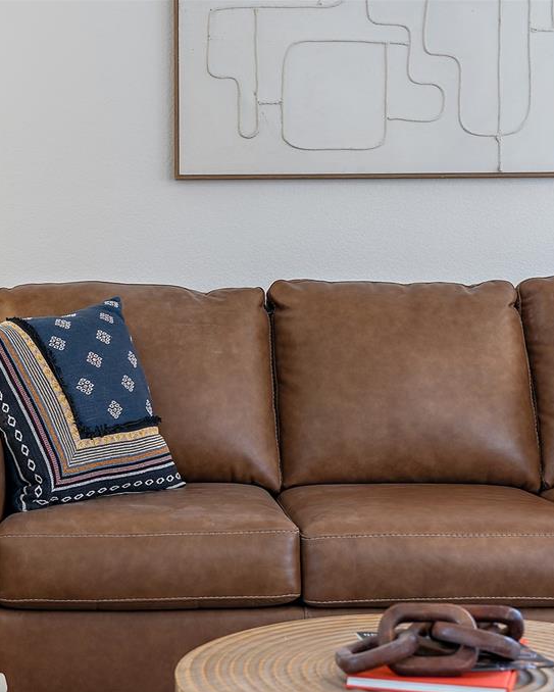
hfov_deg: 22.2
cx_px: 112
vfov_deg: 27.9
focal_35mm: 68
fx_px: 1393
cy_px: 347
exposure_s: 1/20
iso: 100
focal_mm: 32
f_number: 2.8
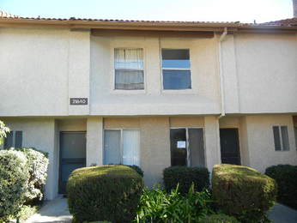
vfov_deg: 46.8
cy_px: 112
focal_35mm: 30
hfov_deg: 59.9
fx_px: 258
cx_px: 148
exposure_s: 1/190
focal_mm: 5.4
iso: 160
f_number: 3.5
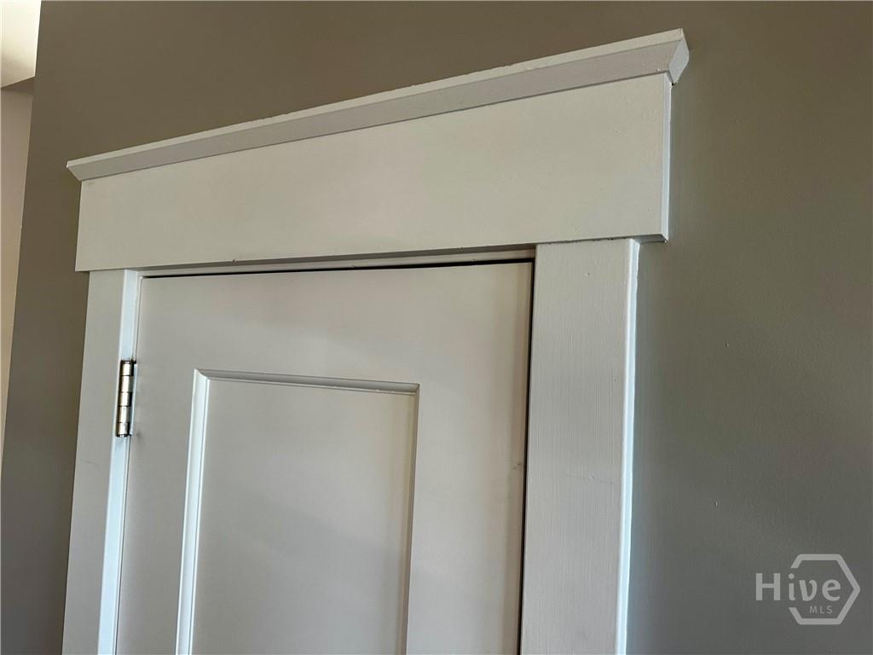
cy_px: 328
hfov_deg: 71.6
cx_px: 436
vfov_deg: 56.8
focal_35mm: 24
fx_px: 605
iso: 200
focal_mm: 6.86
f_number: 1.78
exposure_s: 1/120
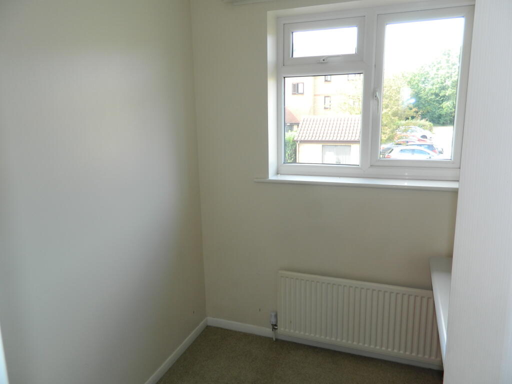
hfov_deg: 69.4
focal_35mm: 25
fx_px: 370
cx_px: 256
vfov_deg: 54.9
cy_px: 192
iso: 80
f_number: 3.1
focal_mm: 4.5
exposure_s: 1/40
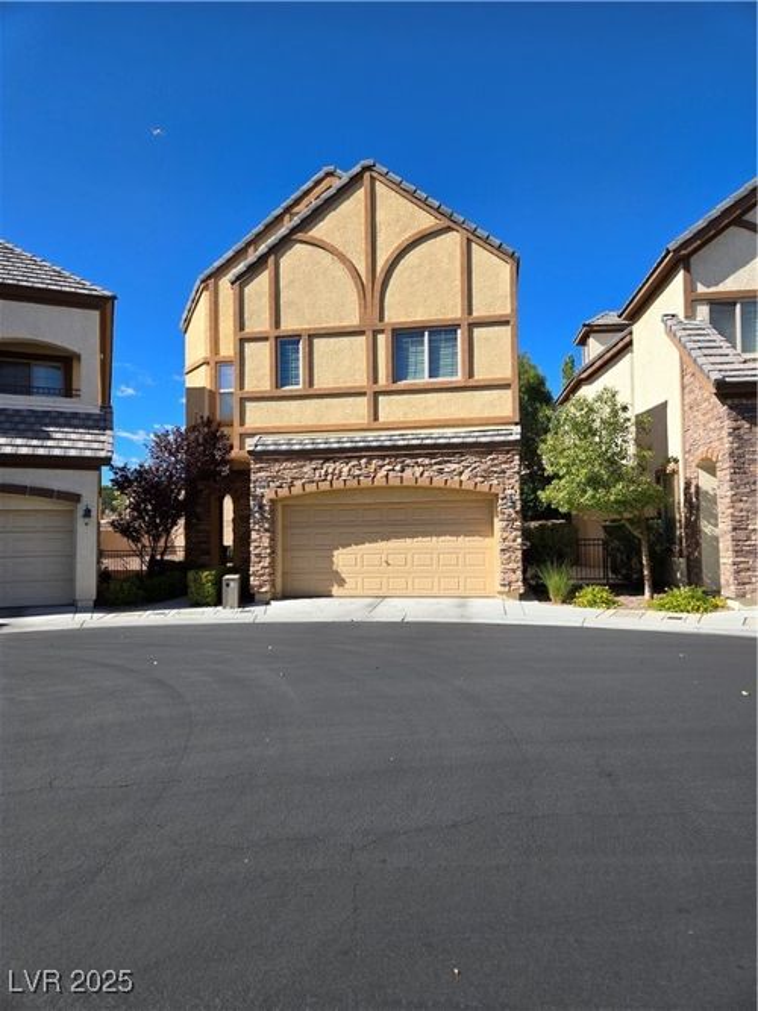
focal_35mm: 23
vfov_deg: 73.9
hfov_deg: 58.9
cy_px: 506
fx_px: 672
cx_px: 379
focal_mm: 5.4
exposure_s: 1/1606
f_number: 1.8
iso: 25
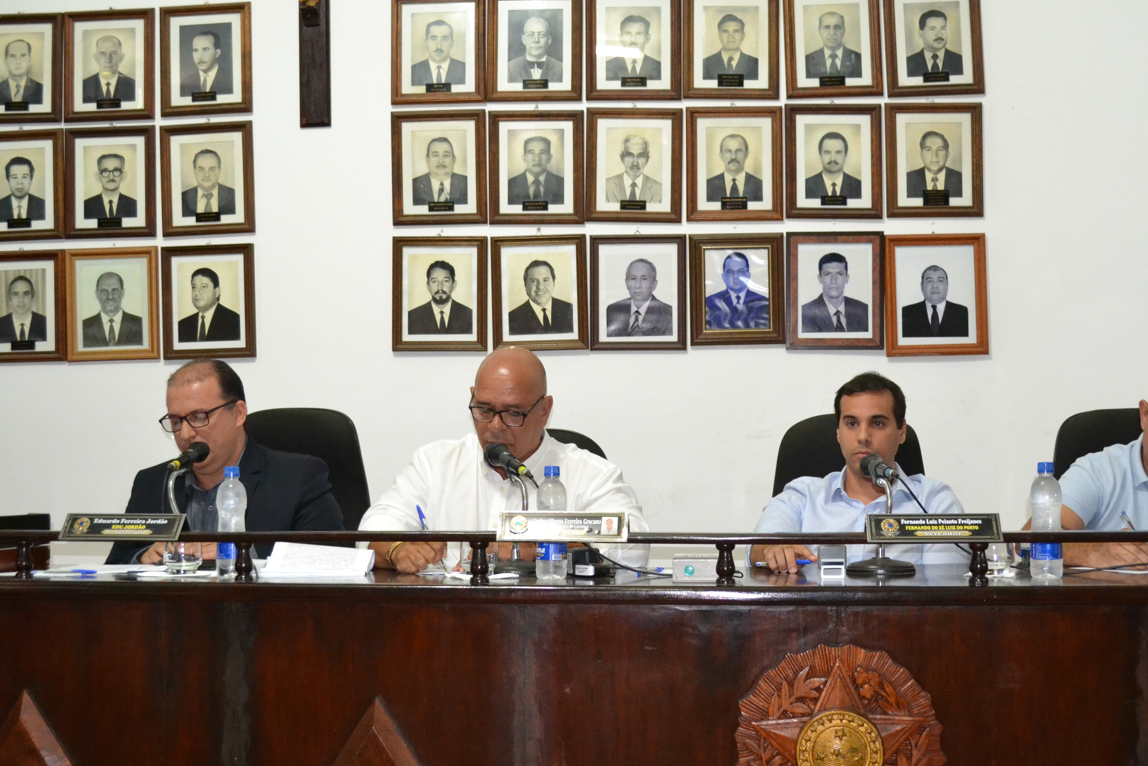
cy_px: 437
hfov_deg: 44.5
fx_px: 1403
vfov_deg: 30.5
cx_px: 616
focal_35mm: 44
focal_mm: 22
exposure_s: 1/60
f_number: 4
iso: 2500
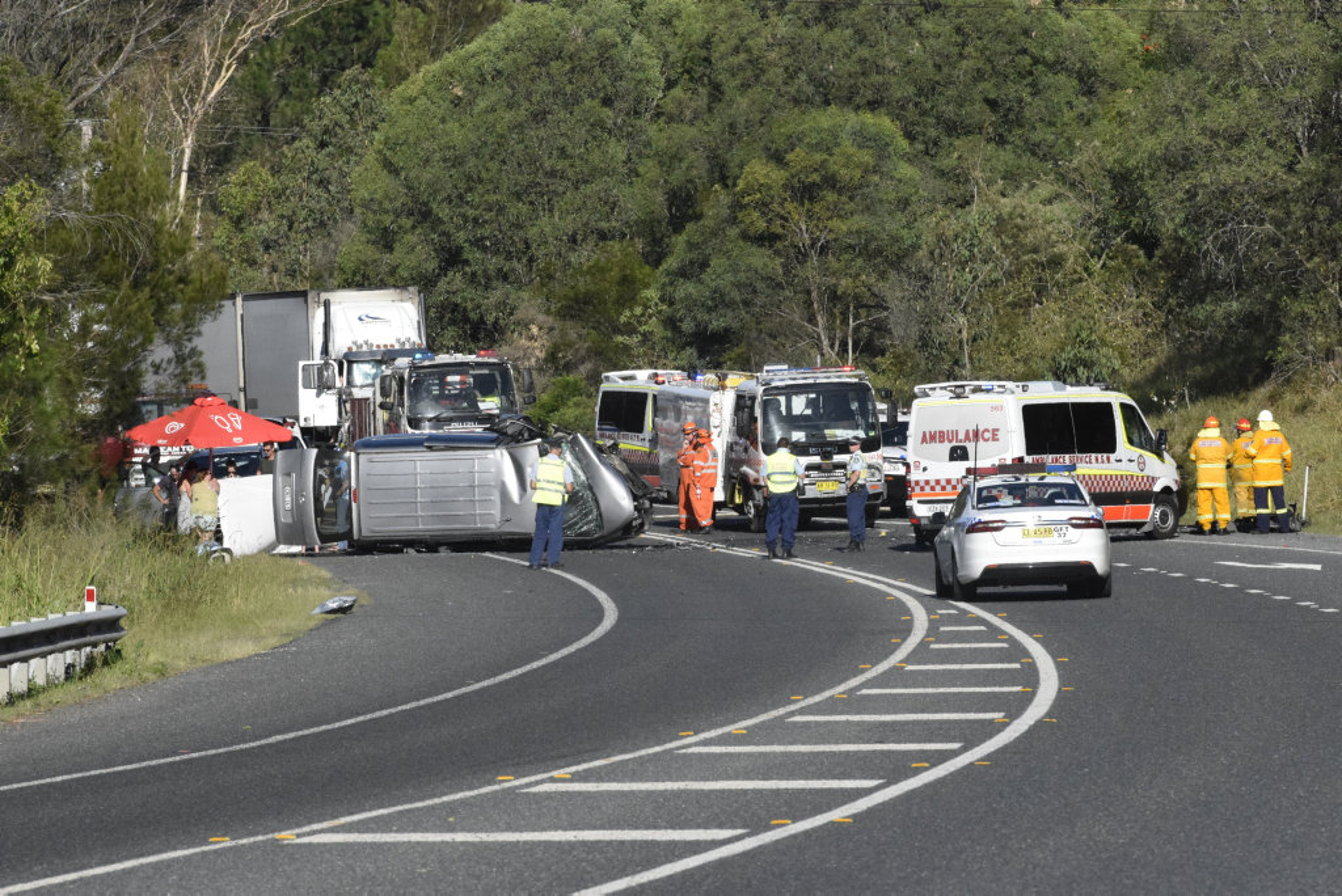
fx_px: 11189
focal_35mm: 300
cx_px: 671
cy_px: 448
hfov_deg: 6.9
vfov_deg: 4.6
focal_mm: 200
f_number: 13
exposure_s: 1/4000
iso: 3200
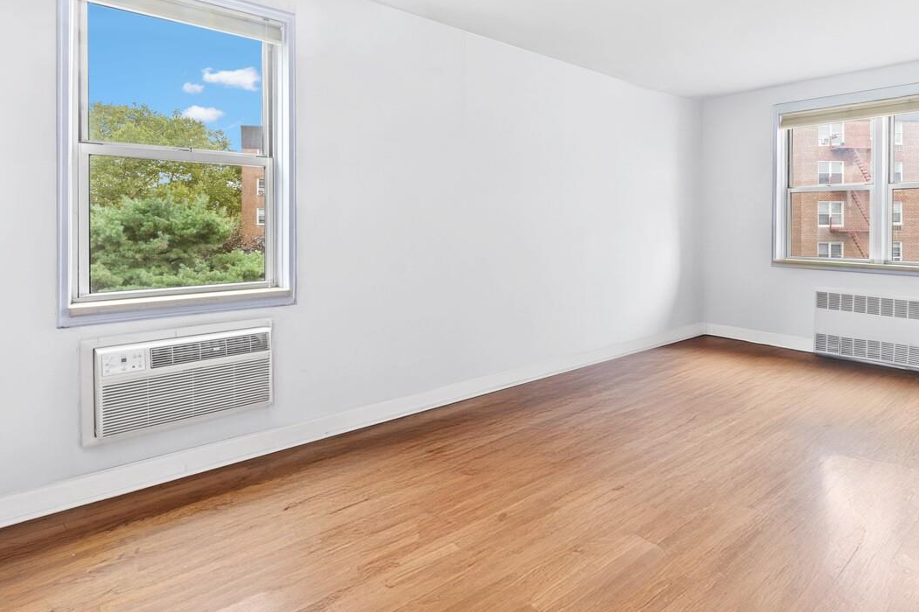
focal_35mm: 20
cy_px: 254
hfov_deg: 81.6
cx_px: 600
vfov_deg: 61.5
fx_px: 511
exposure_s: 2
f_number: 13
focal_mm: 14
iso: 100
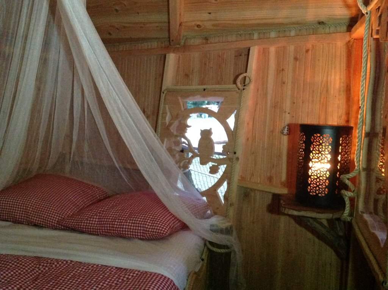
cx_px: 194
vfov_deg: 40.6
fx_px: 392
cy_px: 145
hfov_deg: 52.7
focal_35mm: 35
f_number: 2.4
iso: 800
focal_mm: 4.28
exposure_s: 1/15
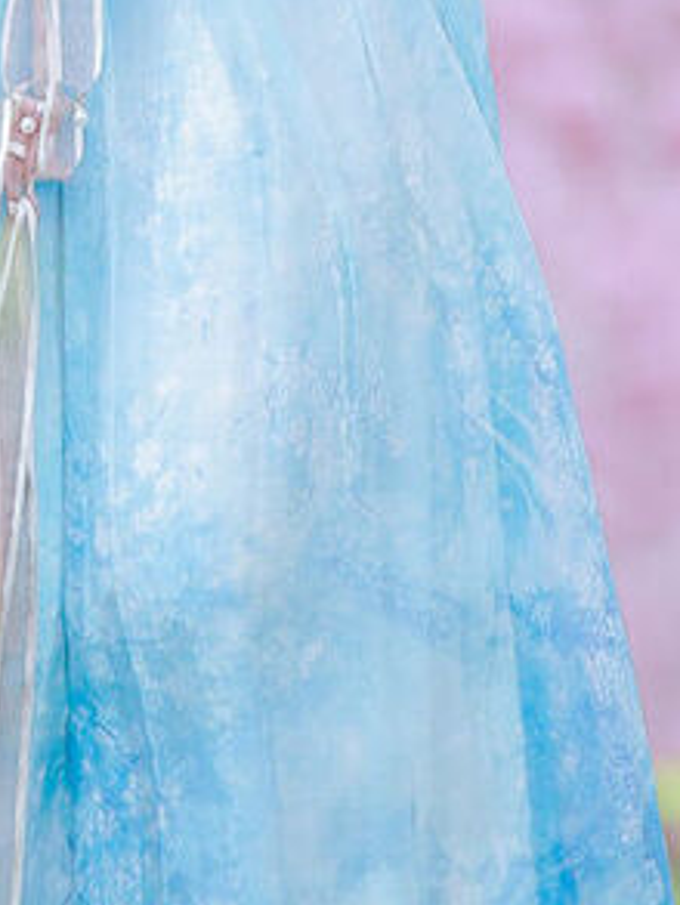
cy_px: -1107
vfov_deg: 2.7
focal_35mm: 734
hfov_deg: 2.0
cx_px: 56
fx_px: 19211
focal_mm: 142
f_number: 2.8
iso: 250
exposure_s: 1/400
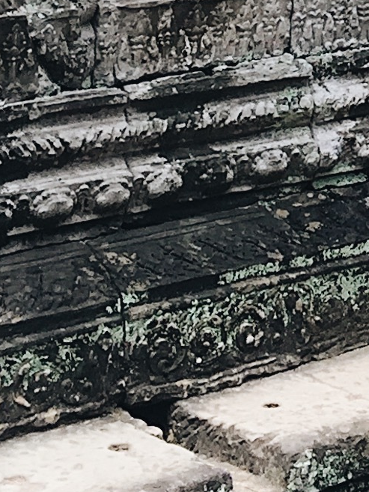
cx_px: 853
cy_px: -290
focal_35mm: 144
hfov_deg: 9.3
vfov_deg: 12.8
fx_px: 2046
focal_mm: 4.15
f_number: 2.2
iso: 32
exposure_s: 1/775
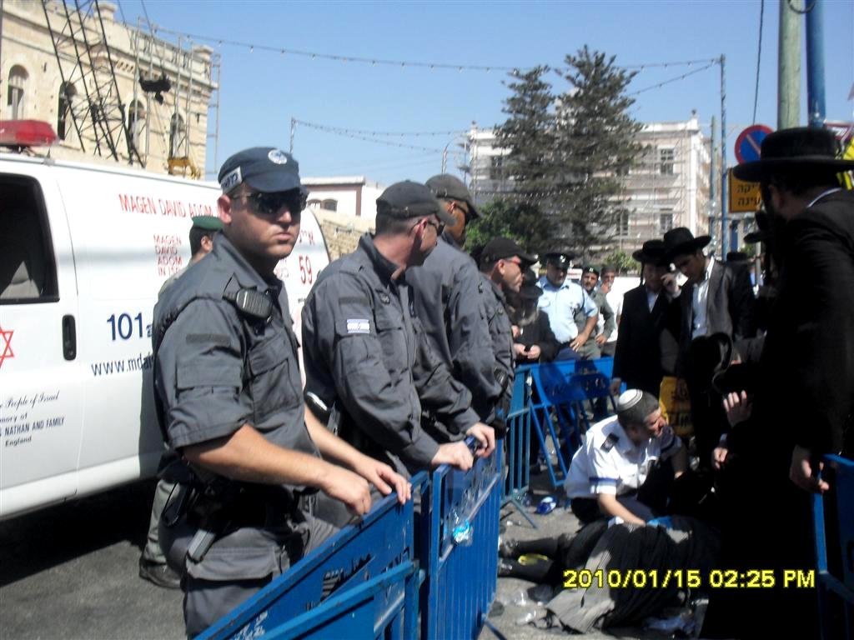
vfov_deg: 37.7
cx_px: 427
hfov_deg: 49.0
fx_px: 937
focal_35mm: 38
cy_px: 320
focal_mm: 6.3
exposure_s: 1/180
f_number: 8.3
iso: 80
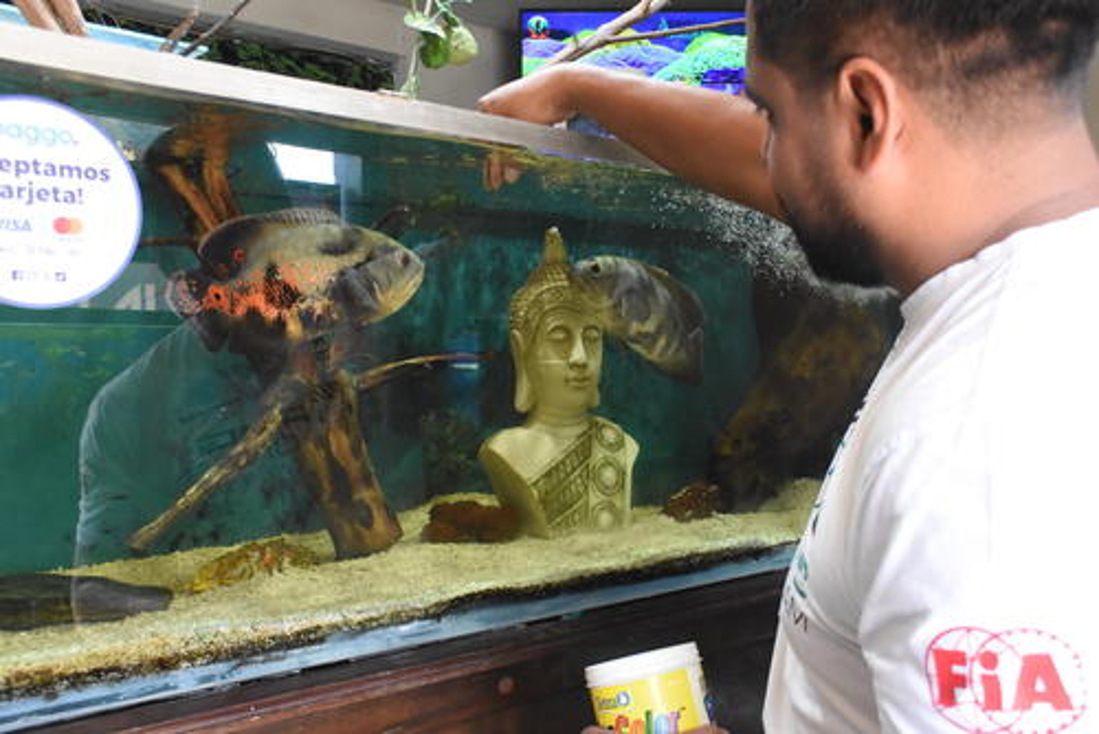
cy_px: 367
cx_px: 550
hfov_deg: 53.1
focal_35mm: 36
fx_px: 1100
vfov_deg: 36.9
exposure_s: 1/100
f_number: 8
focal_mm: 24
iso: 3200
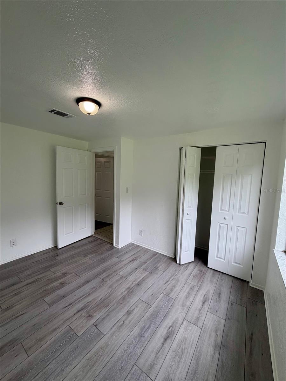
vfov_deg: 102.1
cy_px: 190
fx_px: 154
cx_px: 143
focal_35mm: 14
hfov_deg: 85.7
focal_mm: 2.22
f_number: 2.2
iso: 125
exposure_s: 1/120
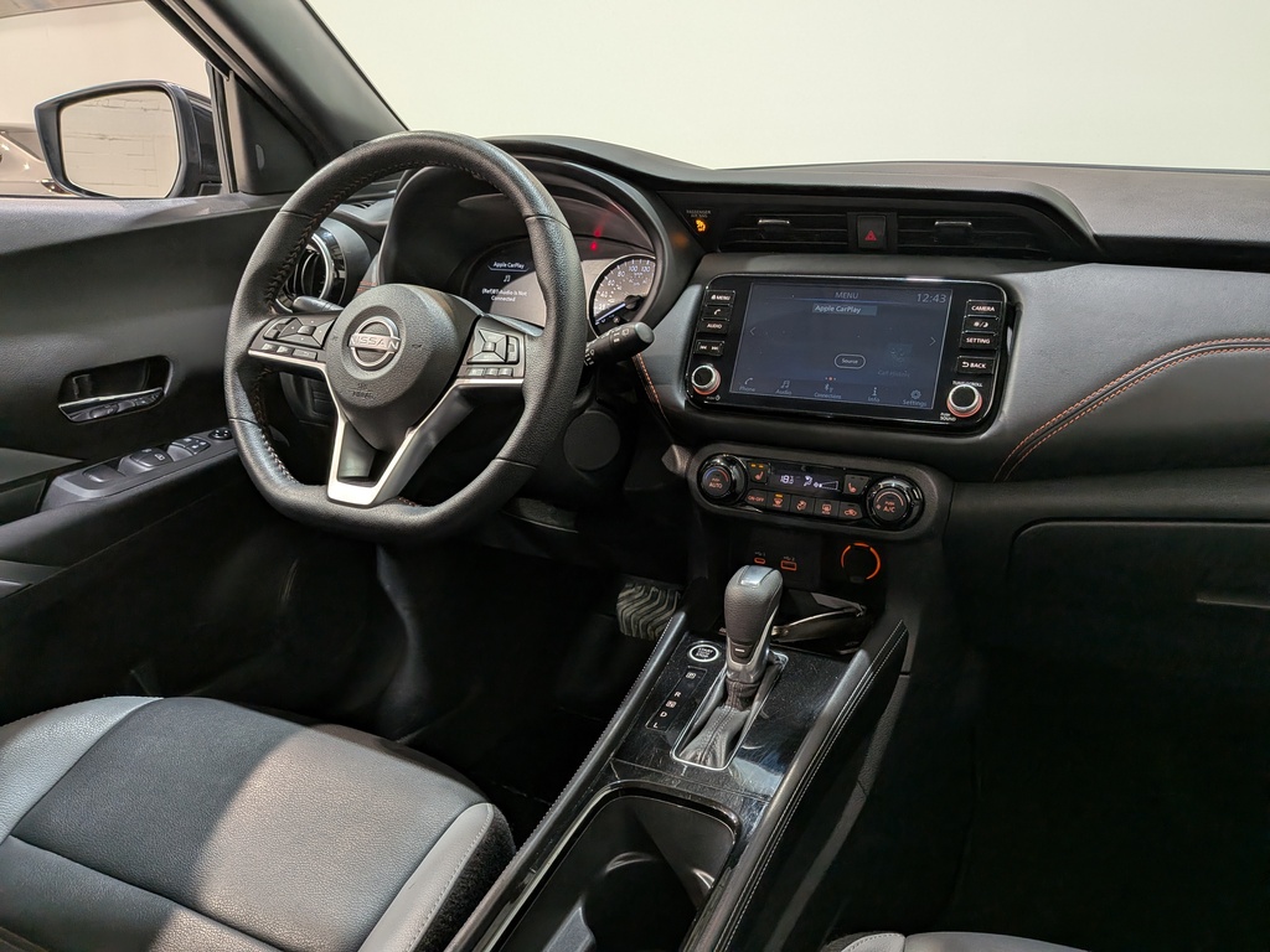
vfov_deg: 56.8
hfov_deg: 71.6
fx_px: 881
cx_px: 635
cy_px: 476
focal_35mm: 24
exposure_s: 1/25
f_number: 1.7
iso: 43
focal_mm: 4.53
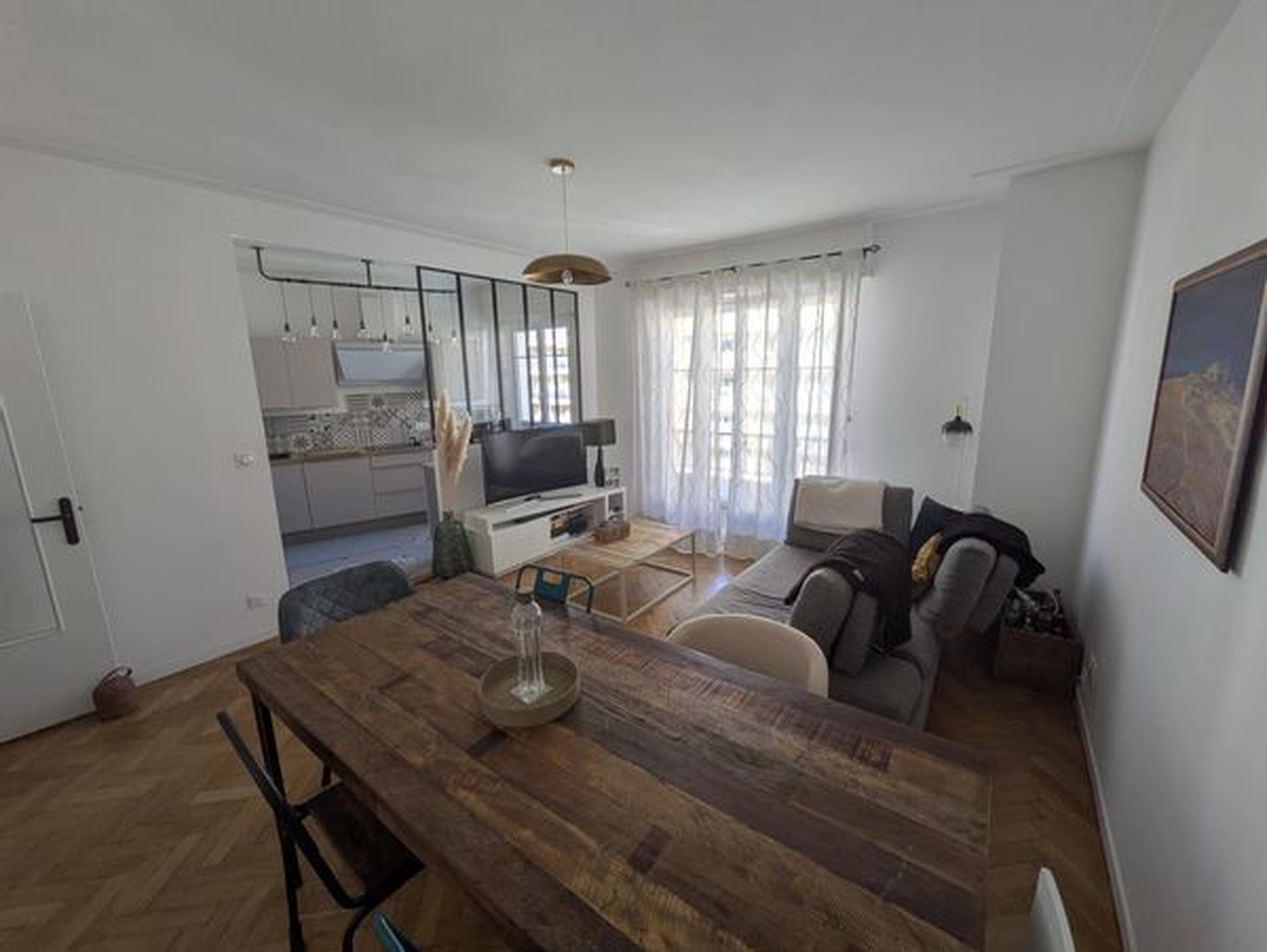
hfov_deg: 102.0
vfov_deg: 85.8
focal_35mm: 14
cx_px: 634
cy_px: 476
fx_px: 513
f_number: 2.2
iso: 46
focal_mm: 1.83
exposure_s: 1/146
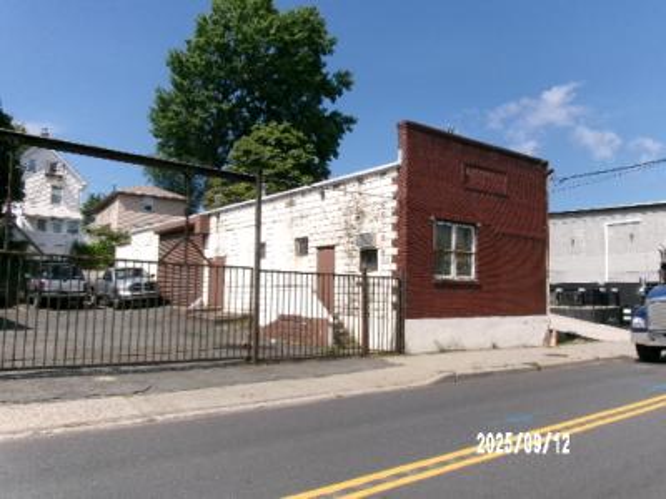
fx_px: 539
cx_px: 333
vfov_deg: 49.7
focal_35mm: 28
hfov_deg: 63.4
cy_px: 250
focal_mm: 5.1
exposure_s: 1/150
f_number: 10.8
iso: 100
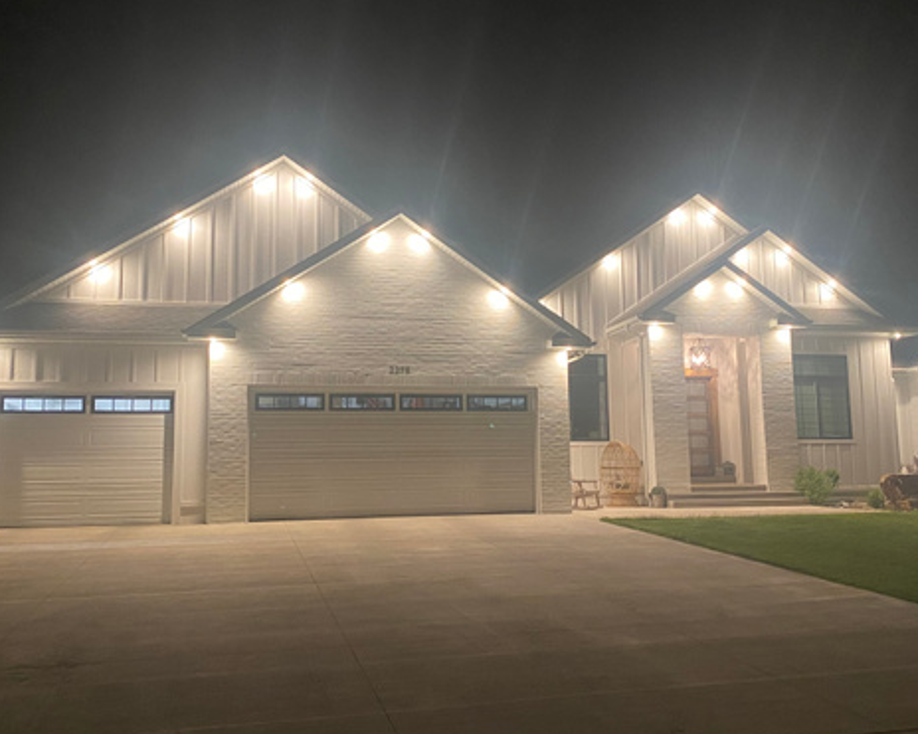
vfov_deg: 42.2
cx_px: 497
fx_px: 951
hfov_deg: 51.5
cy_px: 350
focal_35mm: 35
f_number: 1.8
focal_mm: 4.25
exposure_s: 1/40
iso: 500
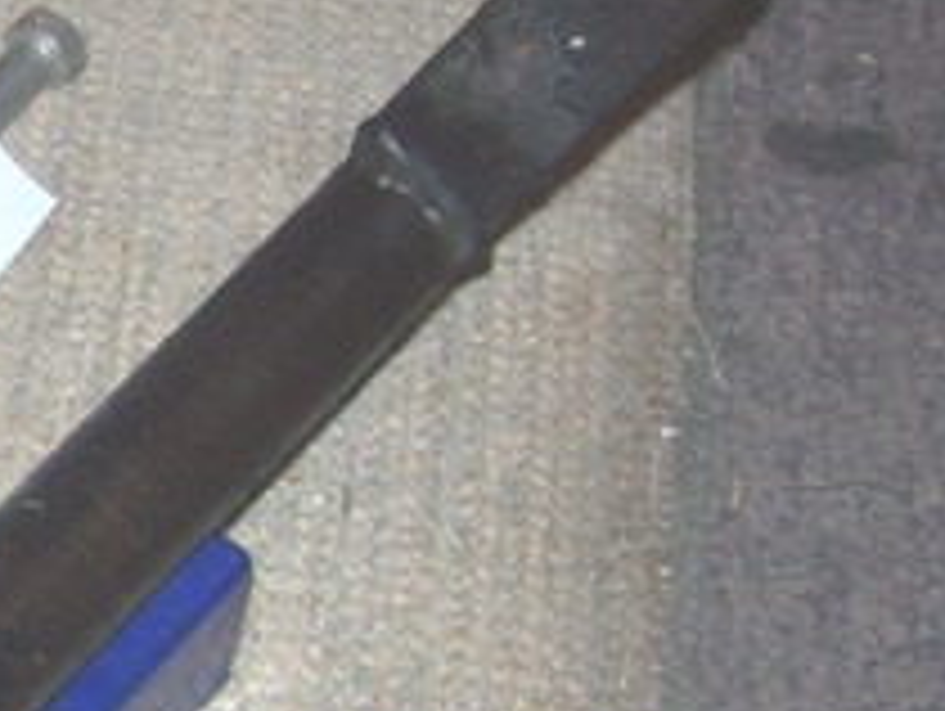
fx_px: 3280
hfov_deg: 14.9
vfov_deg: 12.3
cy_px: 515
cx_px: -572
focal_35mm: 120
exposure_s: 1/64
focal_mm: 6
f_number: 2.7
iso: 80
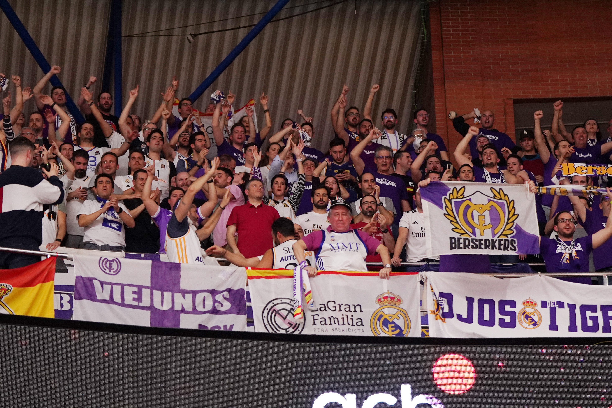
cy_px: 204
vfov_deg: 9.5
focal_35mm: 144
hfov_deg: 14.3
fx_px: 2448
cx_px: 306
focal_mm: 96
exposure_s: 1/160
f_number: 2.8
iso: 2500
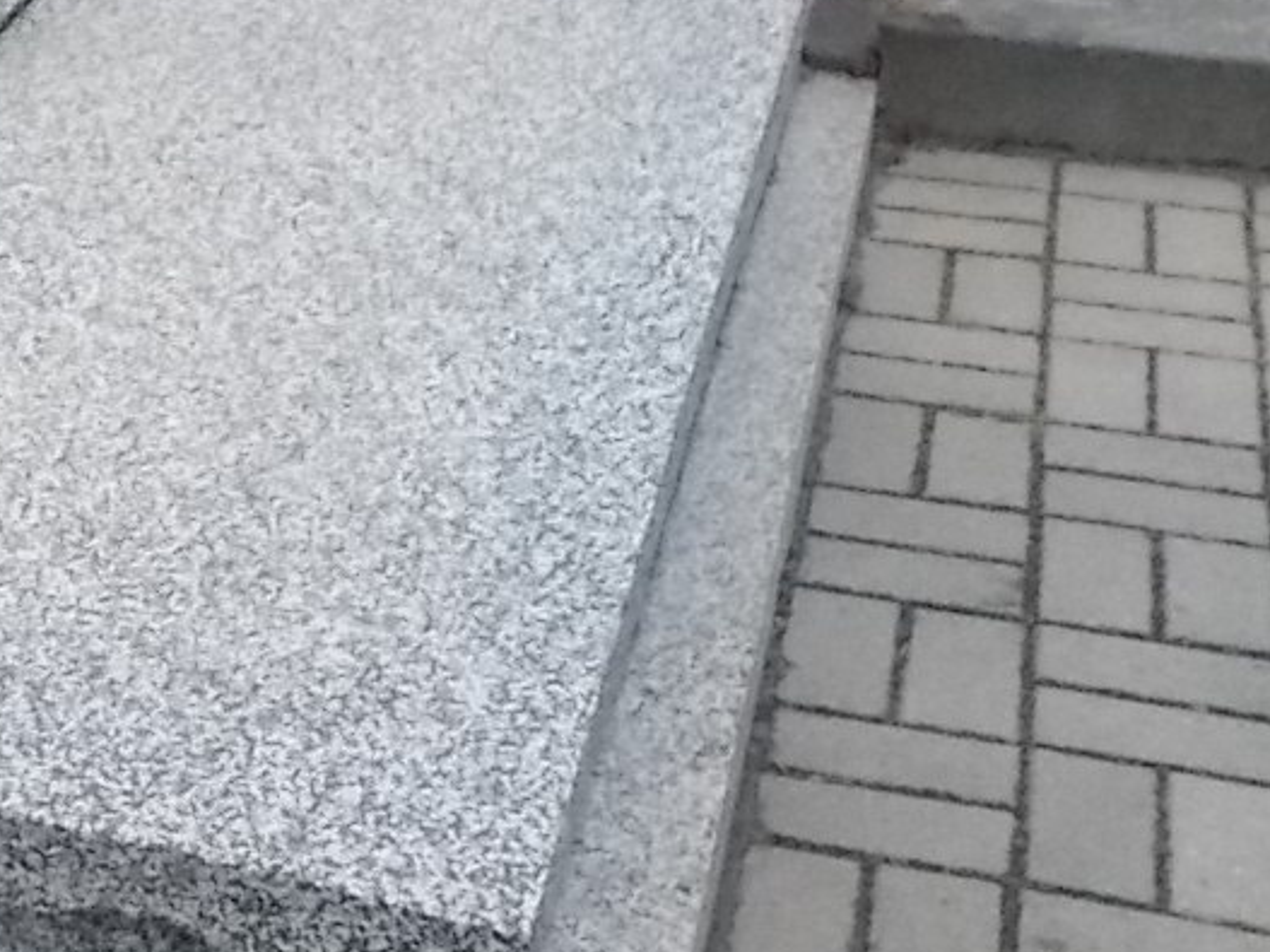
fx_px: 2898
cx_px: -345
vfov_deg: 18.2
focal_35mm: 79
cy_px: 2
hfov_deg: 22.3
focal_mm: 4.6
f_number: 8
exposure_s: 1/640
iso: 400
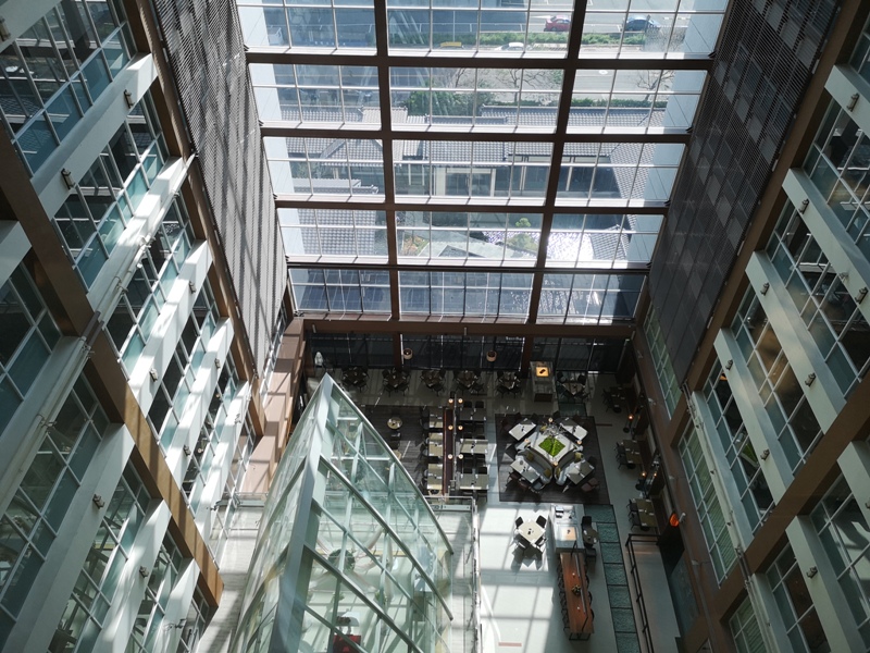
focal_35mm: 27
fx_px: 679
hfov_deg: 65.3
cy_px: 326
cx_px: 435
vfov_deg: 51.4
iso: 50
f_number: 1.8
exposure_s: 1/364
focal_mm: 3.95
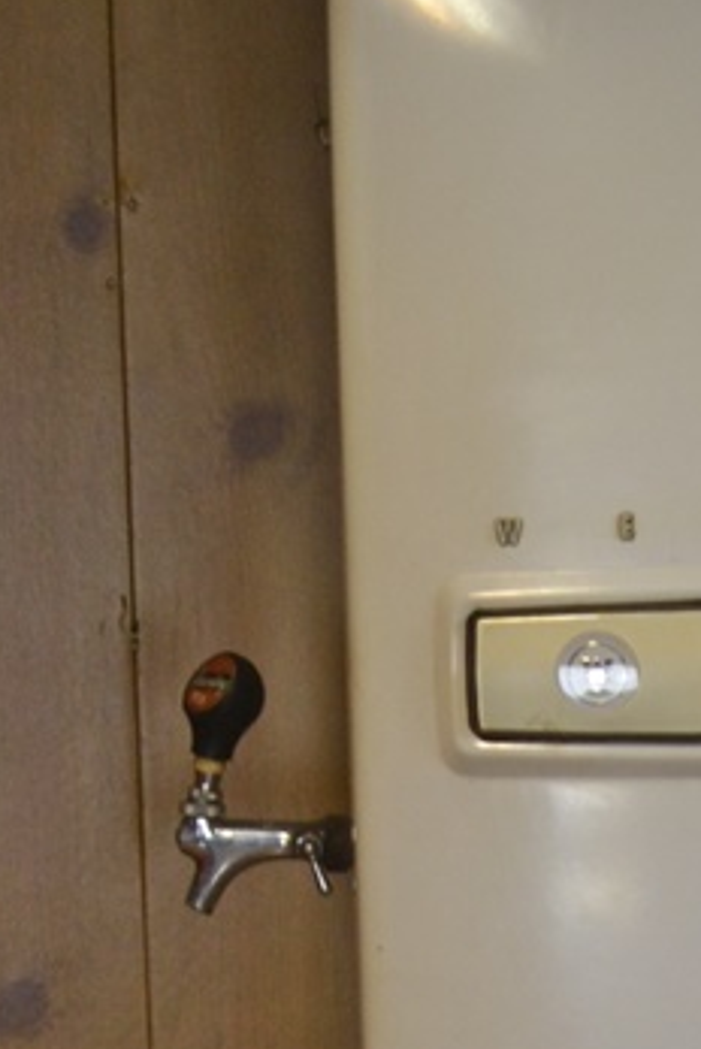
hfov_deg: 5.3
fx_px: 7549
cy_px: 1717
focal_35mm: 259
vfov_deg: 7.8
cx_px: 1109
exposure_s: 1/60
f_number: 2.8
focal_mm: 40
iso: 450
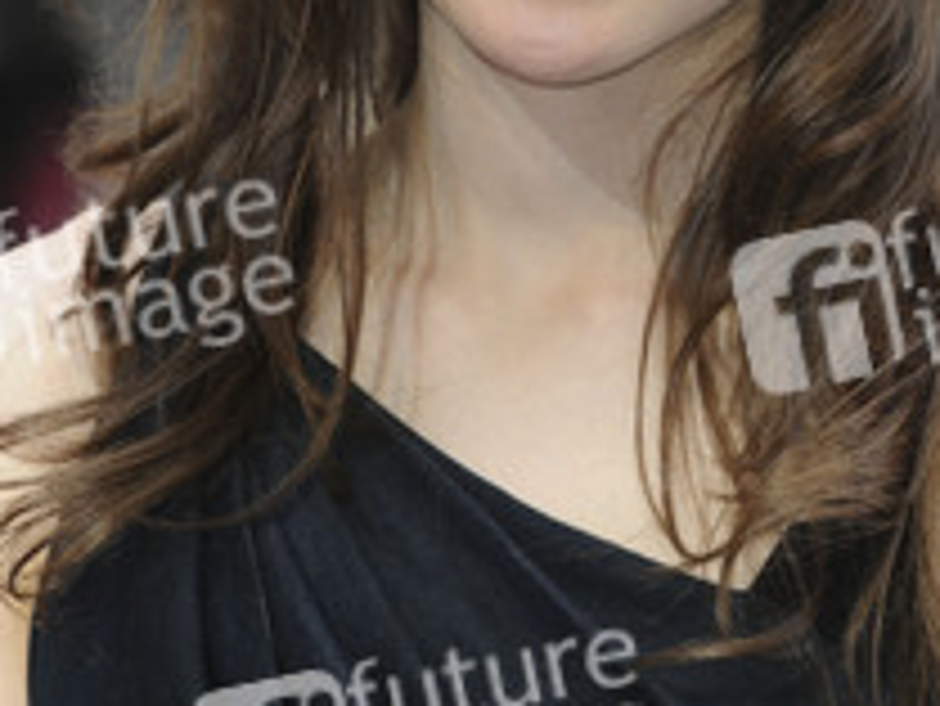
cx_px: 555
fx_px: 14998
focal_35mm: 552
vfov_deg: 2.7
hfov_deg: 3.6
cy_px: 63
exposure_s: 1/160
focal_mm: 200
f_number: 5.6
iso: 320
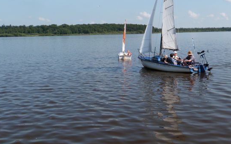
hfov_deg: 39.7
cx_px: 158
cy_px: 37
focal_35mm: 50
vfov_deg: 25.5
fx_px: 315
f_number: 5.6
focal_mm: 5.6
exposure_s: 1/500
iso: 100
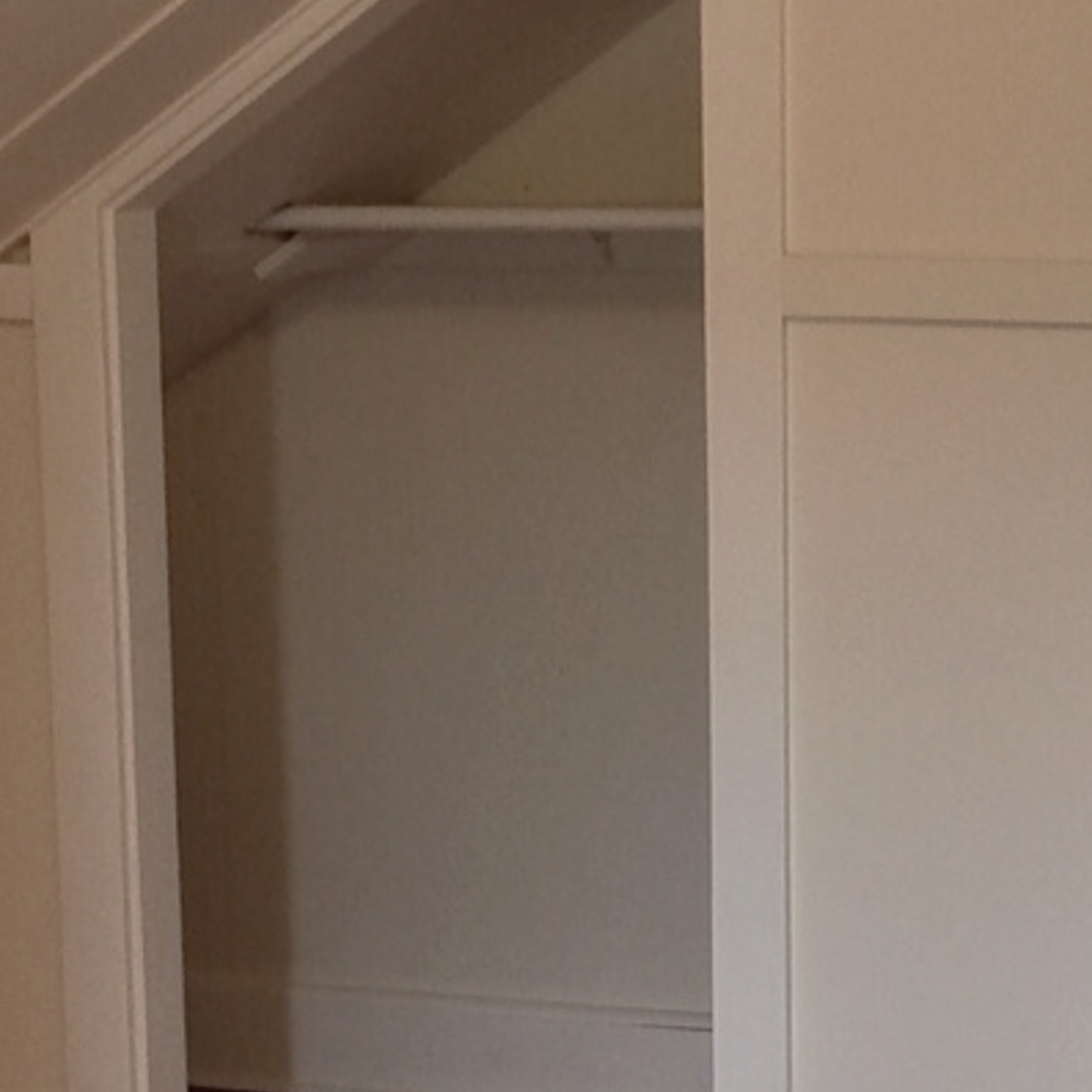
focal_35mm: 109
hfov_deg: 15.6
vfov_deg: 15.9
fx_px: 3890
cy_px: 872
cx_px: 1166
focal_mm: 4.12
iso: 64
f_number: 2.2
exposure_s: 1/30
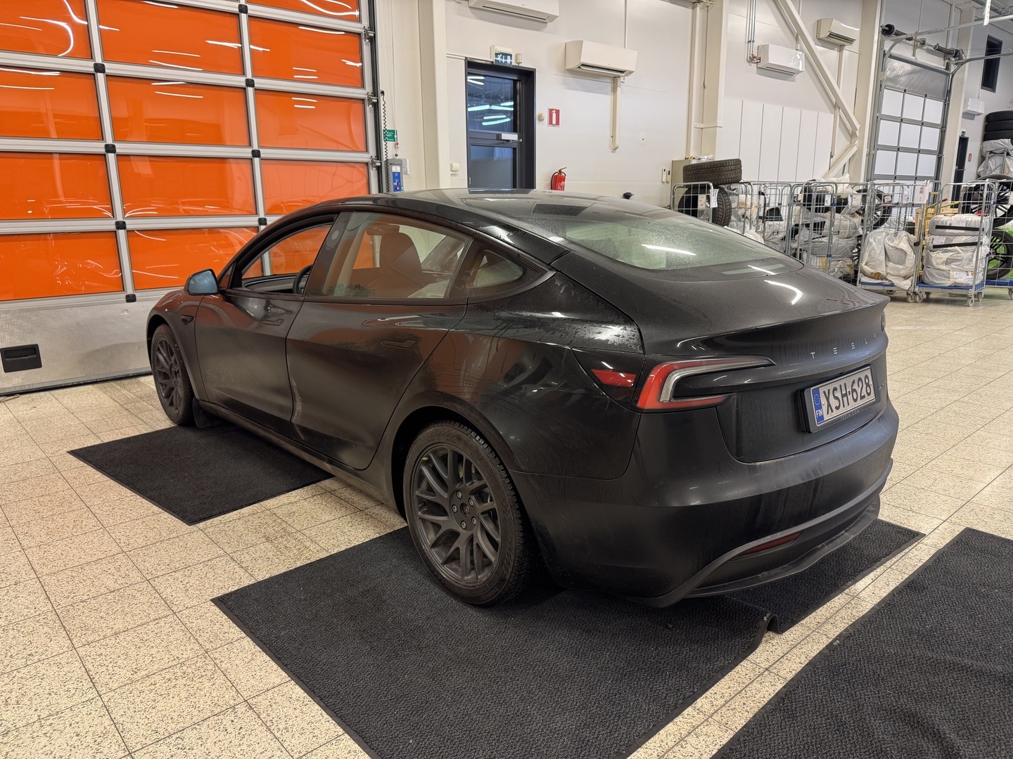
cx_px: 506
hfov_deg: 71.6
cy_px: 380
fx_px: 702
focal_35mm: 24
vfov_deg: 56.8
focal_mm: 6.76
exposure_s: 1/50
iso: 200
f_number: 1.78
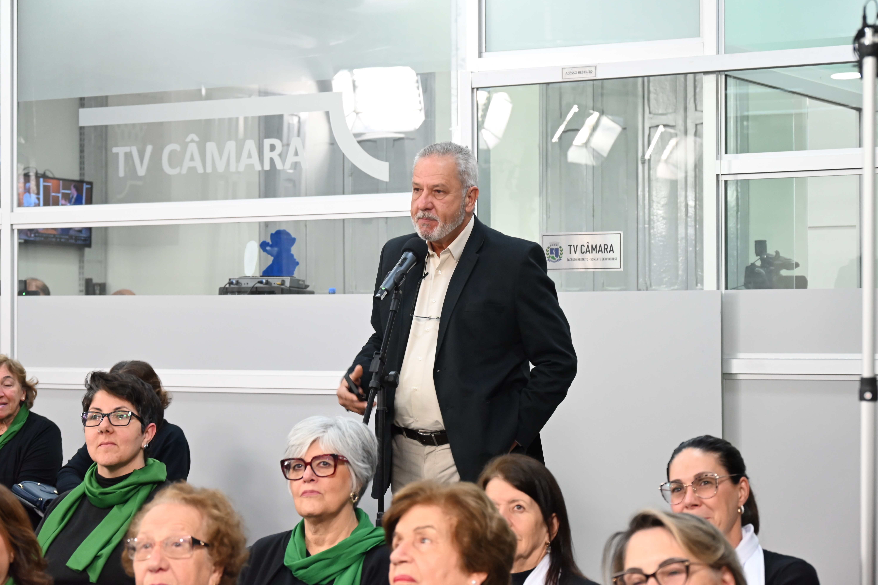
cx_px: 441
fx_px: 1951
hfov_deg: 25.4
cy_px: 295
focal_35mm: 80
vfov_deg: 17.1
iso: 3200
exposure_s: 1/80
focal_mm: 79
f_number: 6.3
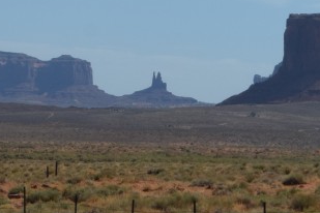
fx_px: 3201
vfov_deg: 3.8
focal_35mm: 360
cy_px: -154
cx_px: -121
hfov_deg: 5.7
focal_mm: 55
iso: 200
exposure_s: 1/500
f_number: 11
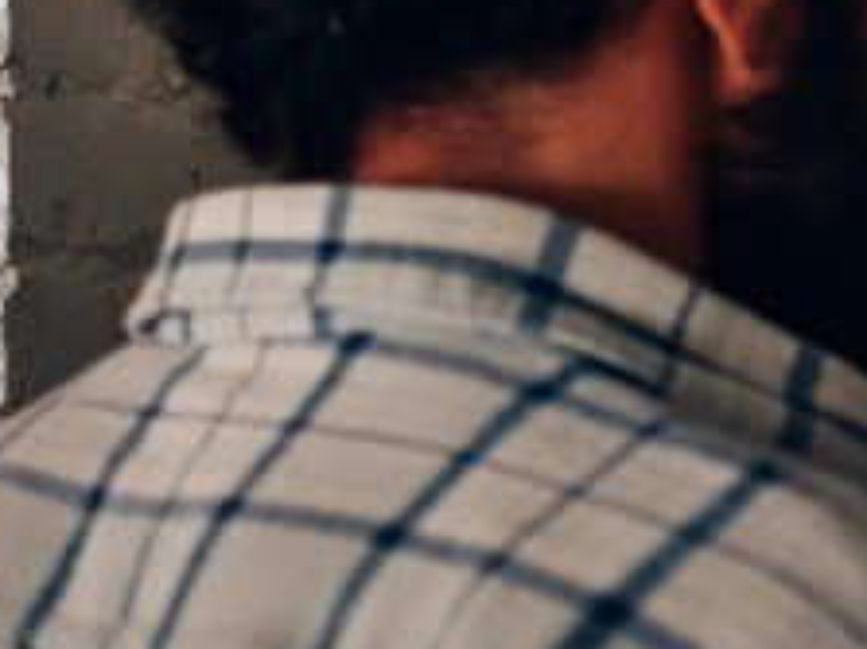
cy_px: 132
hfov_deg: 17.5
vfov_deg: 13.9
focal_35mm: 106
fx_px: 2653
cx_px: 1108
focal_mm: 27
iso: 800
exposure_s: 1/125
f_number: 2.8
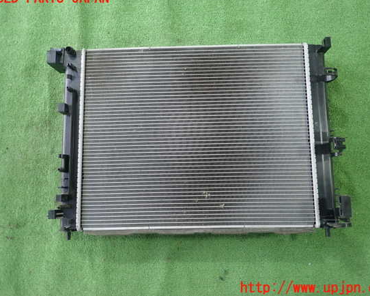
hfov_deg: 64.0
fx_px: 296
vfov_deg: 53.2
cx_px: 190
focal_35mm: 27
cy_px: 143
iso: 200
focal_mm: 4.5
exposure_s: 1/50
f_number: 2
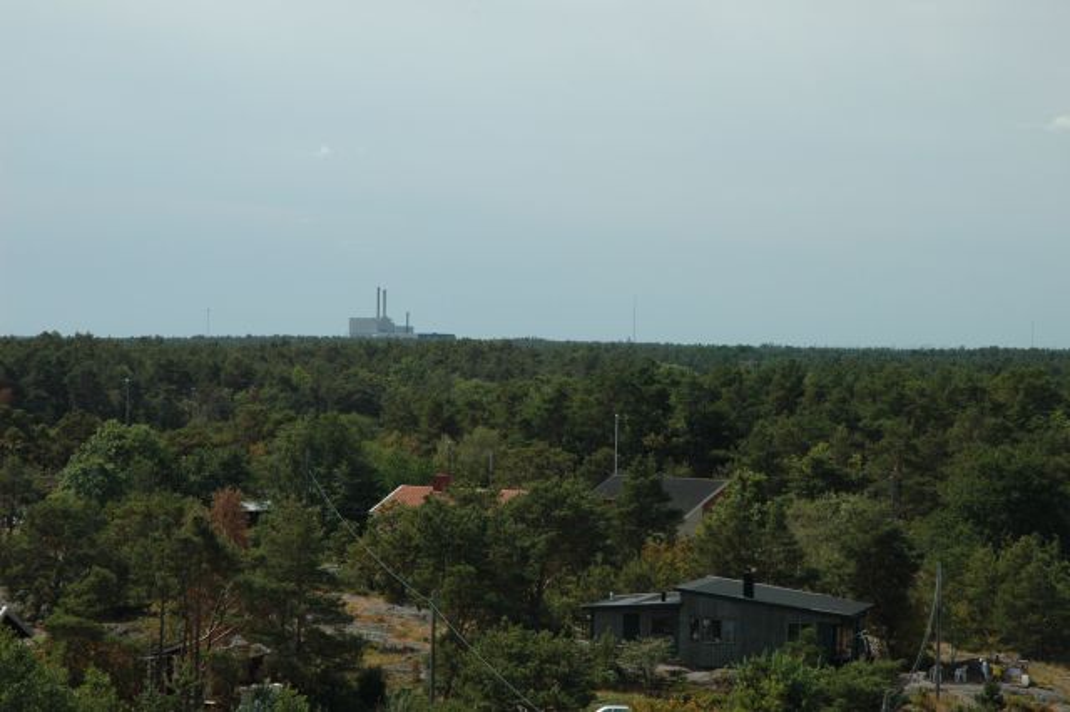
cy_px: 356
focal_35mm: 105
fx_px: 3119
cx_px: 535
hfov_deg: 19.5
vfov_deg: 13.0
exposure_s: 1/640
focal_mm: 70
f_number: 13
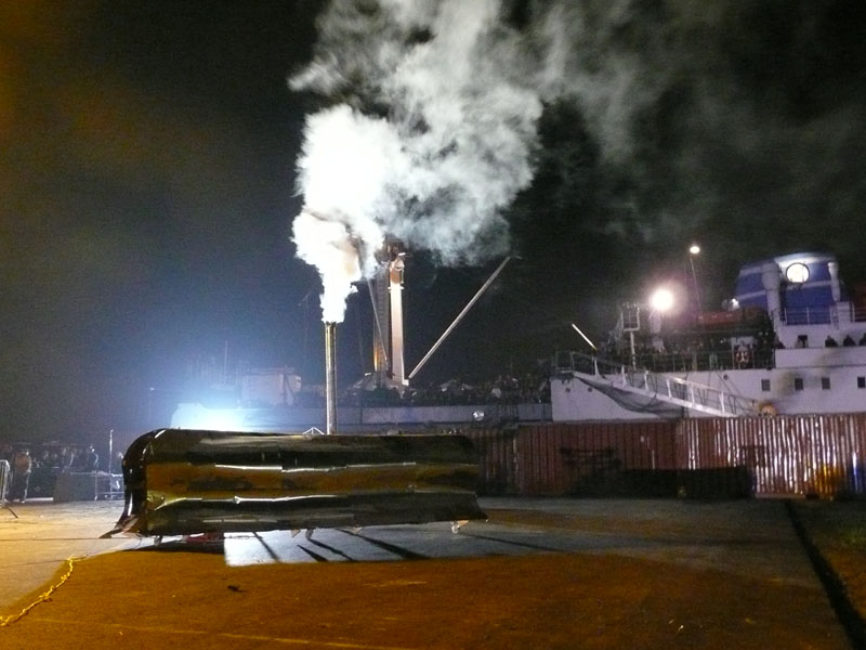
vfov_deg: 42.9
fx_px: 826
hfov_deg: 55.4
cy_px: 325
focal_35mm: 33
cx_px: 433
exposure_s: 1/10
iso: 800
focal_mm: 4.6
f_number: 3.3
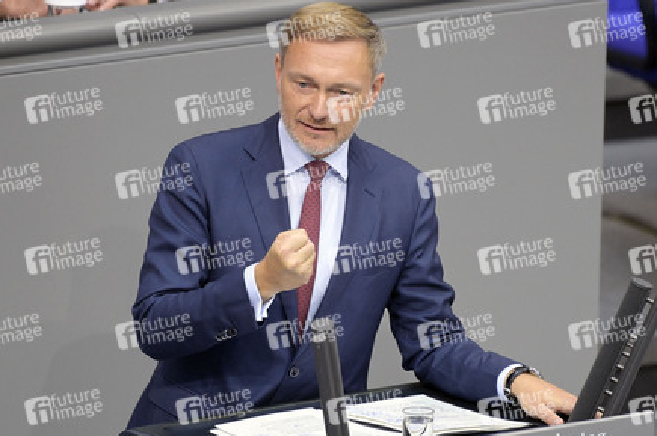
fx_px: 8313
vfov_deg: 3.0
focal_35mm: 456
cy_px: 219
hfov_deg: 4.5
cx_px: 325
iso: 8000
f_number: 5.6
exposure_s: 1/400
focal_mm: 440
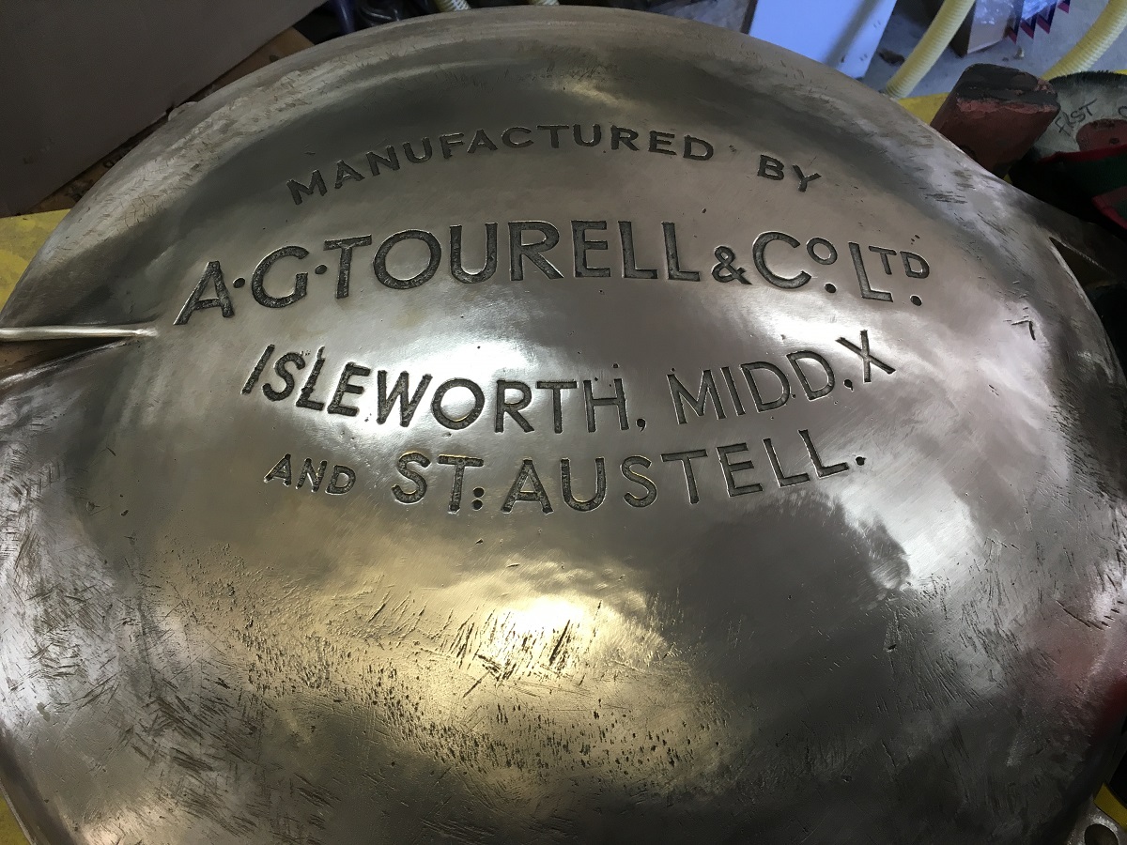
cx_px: 564
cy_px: 422
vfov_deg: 48.2
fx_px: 944
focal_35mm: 29
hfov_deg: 61.7
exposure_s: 1/33
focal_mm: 4.15
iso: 32
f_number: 2.2
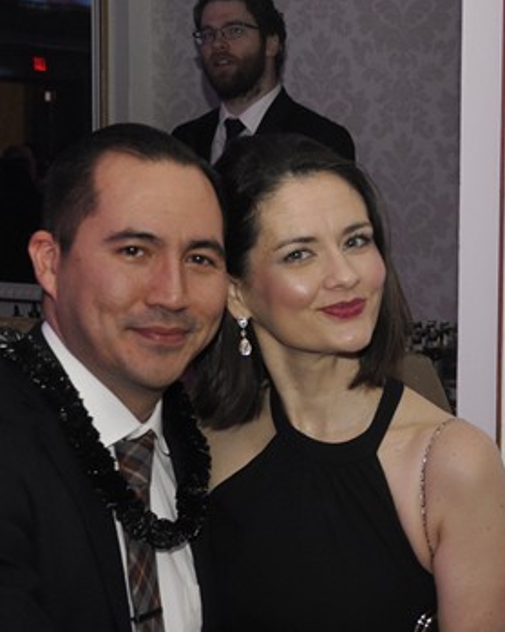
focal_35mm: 121
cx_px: 673
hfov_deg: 12.3
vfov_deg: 15.9
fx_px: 2262
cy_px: 353
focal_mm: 30
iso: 400
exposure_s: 1/60
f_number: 5
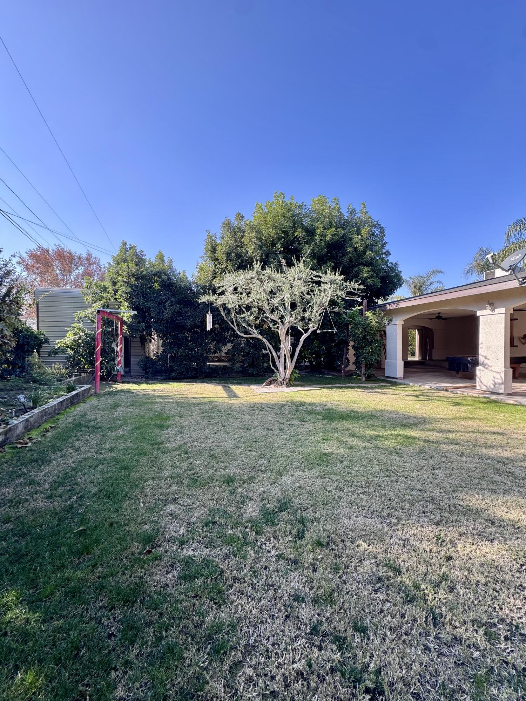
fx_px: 284
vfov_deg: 102.1
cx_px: 263
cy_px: 350
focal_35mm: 14
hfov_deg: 85.7
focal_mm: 2.22
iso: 40
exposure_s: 1/271
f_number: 2.2
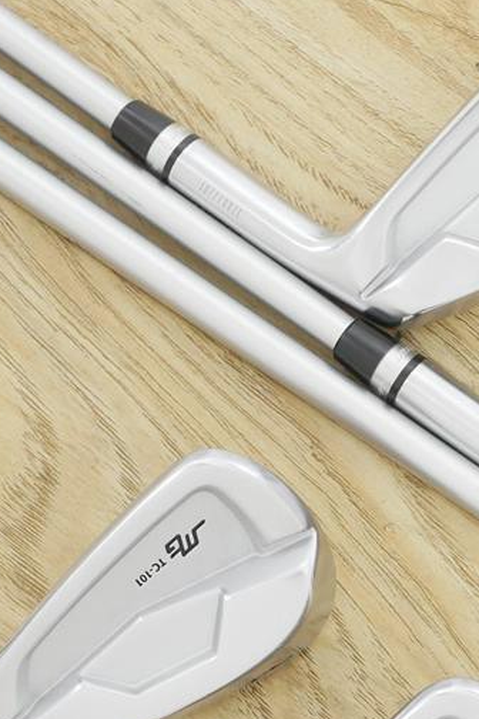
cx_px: 547
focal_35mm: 132
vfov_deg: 15.4
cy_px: 623
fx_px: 2634
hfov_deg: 10.3
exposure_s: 1/50
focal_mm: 25
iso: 1600
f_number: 4.5
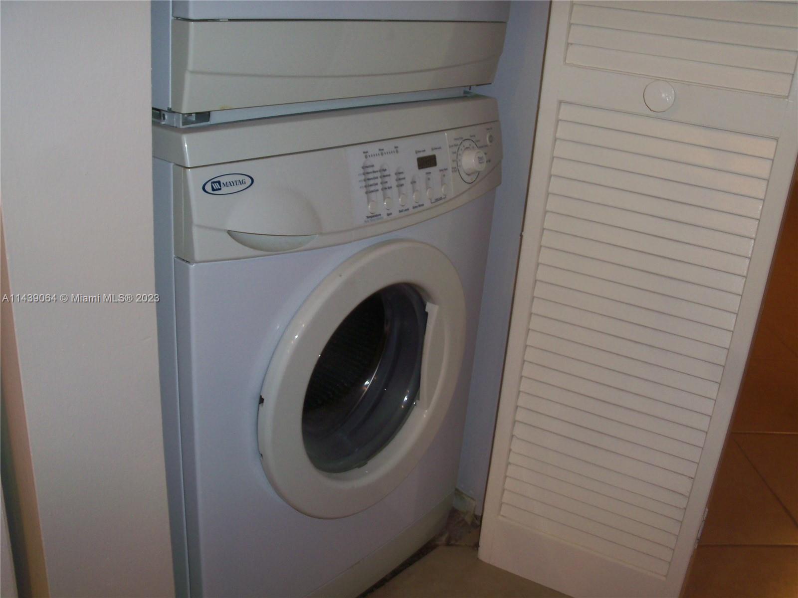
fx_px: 807
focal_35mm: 35
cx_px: 399
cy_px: 299
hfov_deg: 52.6
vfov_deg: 40.7
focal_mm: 6.3
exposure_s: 1/30
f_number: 3
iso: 100
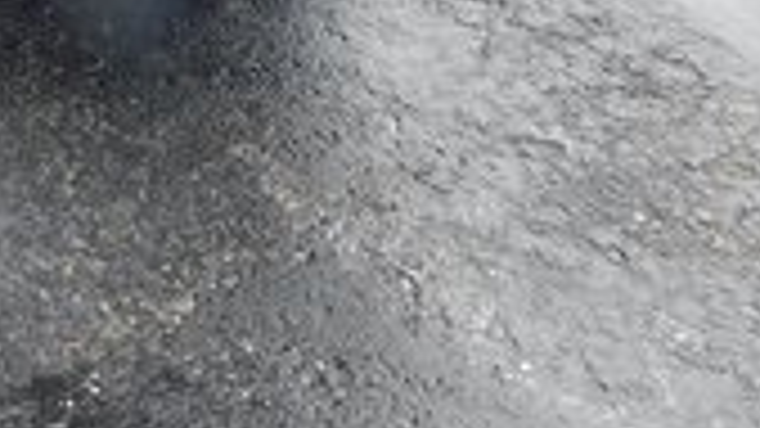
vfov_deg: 11.3
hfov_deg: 20.1
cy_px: -487
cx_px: -301
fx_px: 1914
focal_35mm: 95
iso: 125
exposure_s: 1/80
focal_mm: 4
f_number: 3
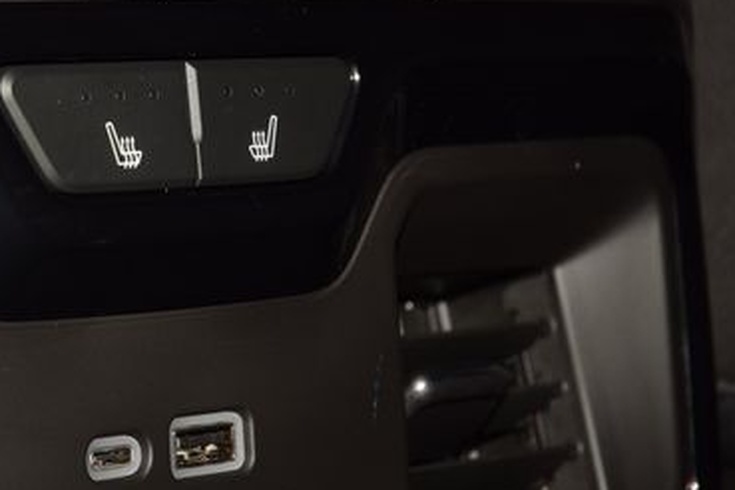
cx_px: 106
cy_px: 126
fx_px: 3716
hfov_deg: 11.2
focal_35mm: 182
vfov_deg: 7.5
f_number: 8
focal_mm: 70
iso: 110
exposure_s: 1/125
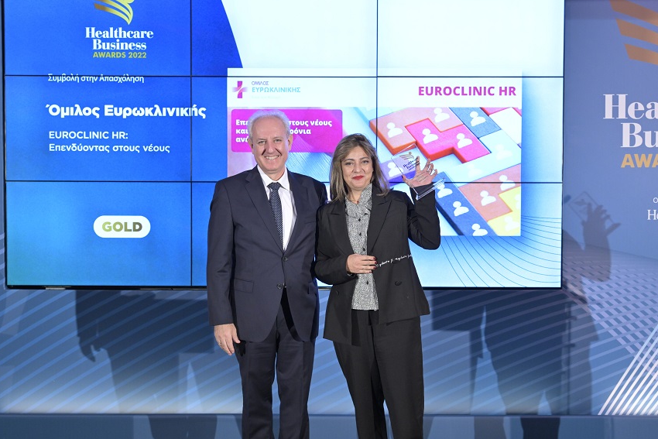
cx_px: 319
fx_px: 877
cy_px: 255
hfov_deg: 41.1
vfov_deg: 28.0
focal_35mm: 48
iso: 1250
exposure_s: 1/160
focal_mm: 34
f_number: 4
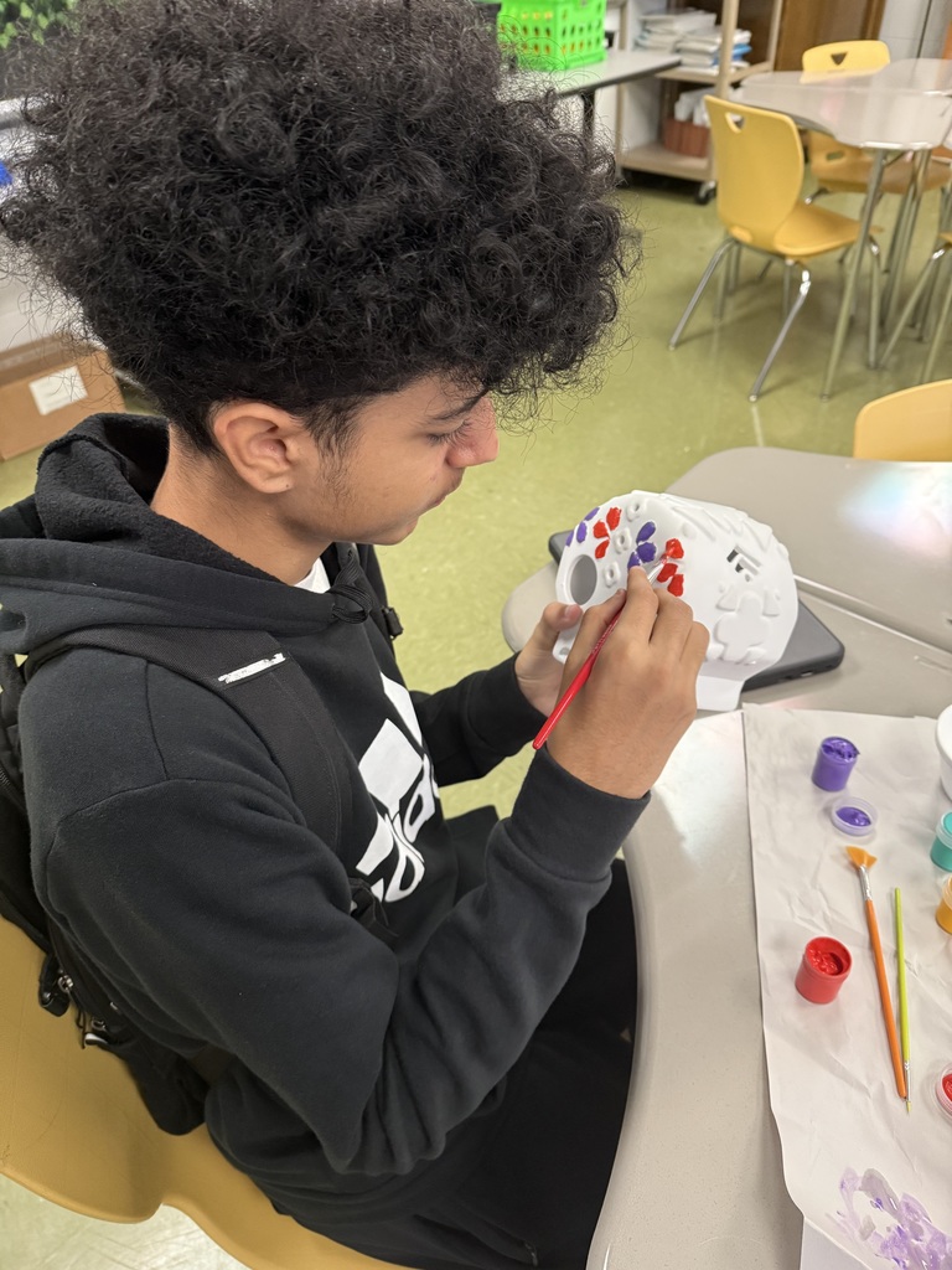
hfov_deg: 56.8
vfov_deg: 71.6
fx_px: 880
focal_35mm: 24
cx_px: 476
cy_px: 635
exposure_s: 1/60
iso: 500
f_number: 1.78
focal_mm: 6.76
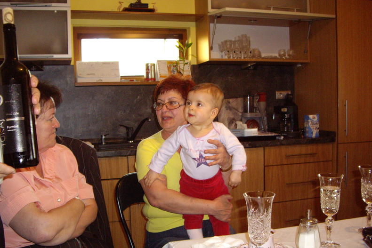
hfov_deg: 48.4
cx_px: 188
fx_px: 413
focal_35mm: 40
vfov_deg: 33.4
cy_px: 135
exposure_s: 1/40
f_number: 2.8
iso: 400
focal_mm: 7.9
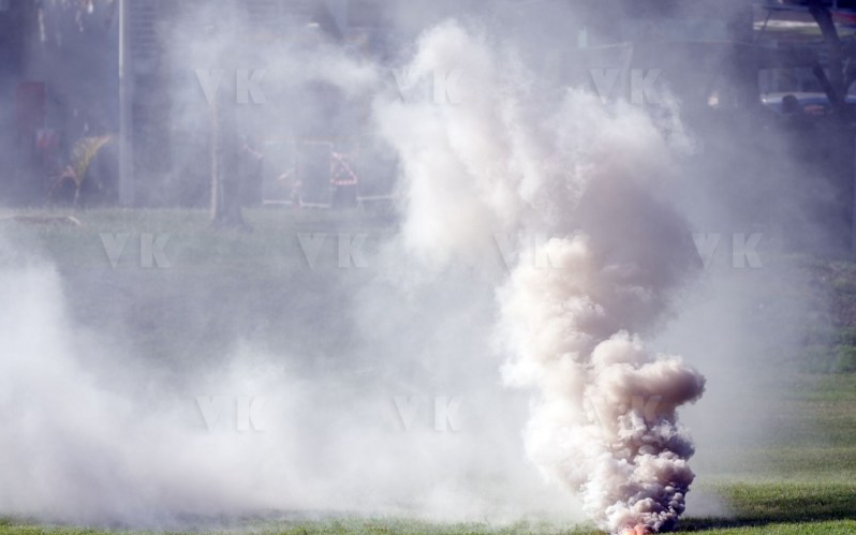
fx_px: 7140
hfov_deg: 6.9
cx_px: 428
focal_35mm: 306
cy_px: 283
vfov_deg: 4.3
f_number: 8
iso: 100
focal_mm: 200
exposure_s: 1/250
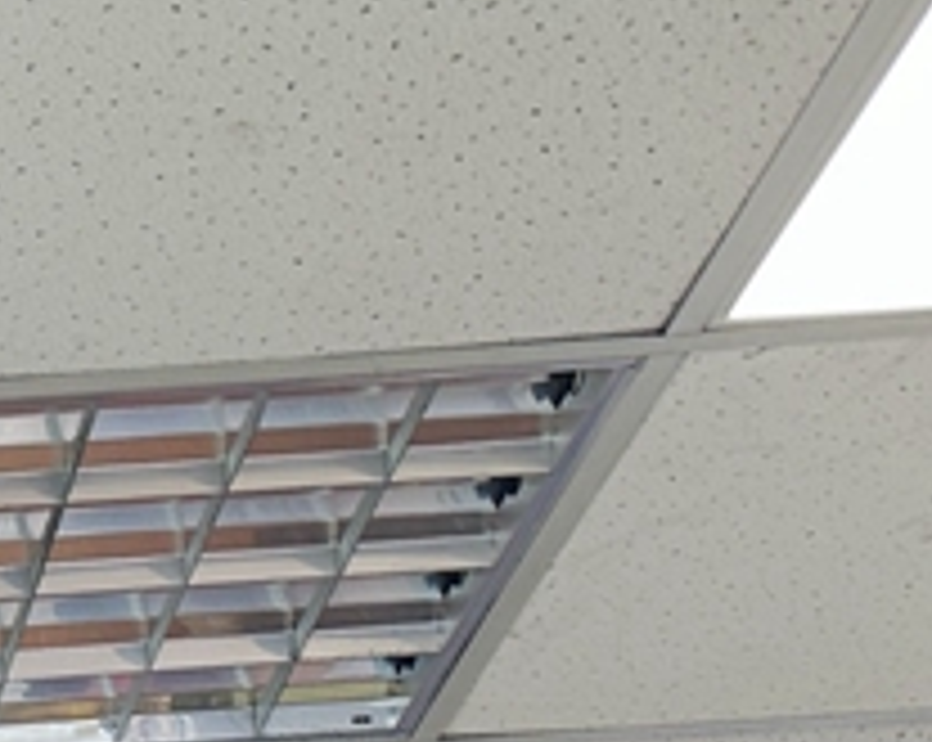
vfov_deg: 11.3
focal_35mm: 116
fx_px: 3195
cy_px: 1718
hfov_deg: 14.5
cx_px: -779
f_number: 1.78
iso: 125
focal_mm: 6.86
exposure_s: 1/120
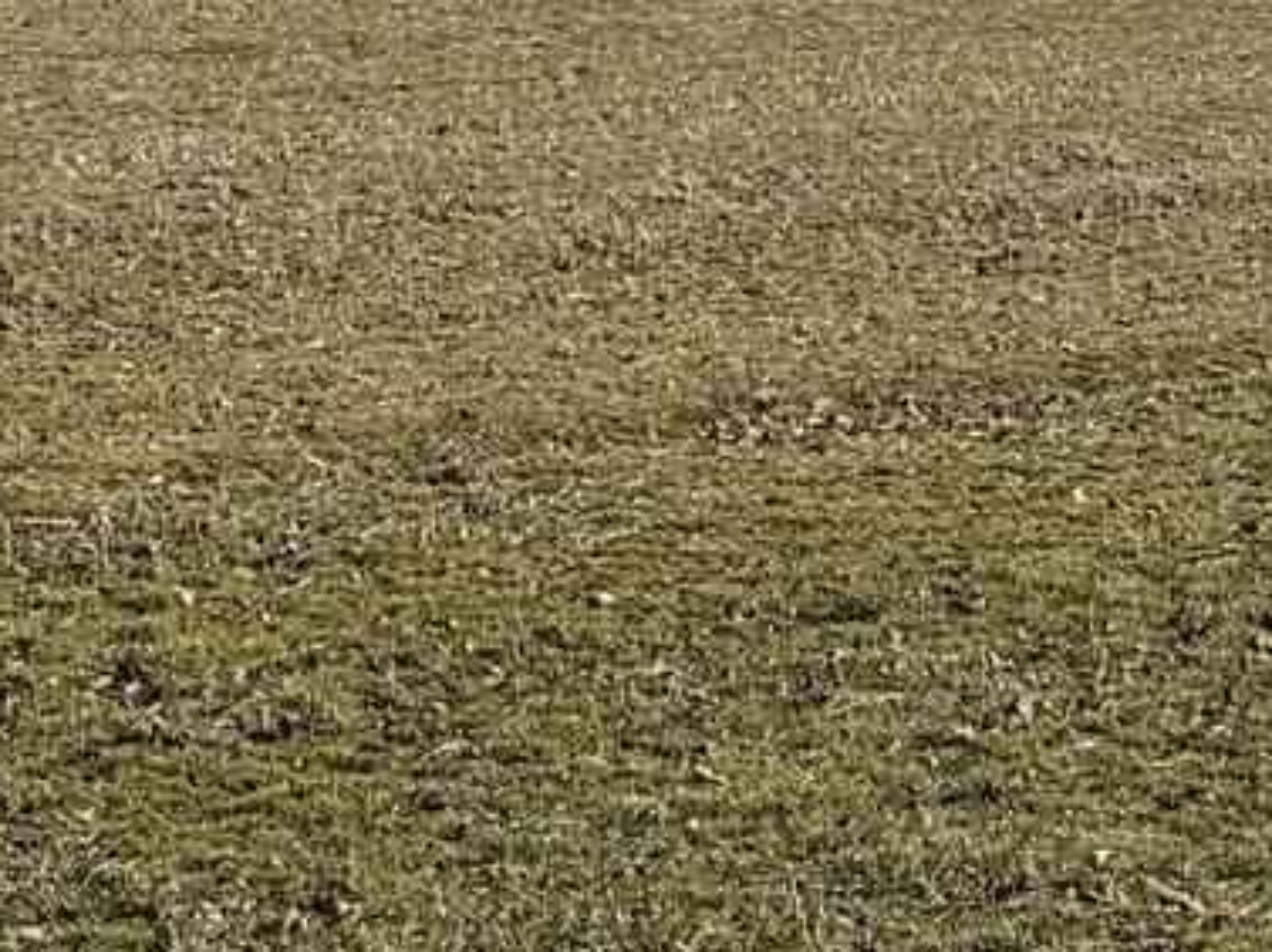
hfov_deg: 10.9
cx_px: 783
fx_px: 6681
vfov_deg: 7.8
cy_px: -922
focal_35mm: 182
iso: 80
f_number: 1.78
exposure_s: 1/8130
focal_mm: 6.76
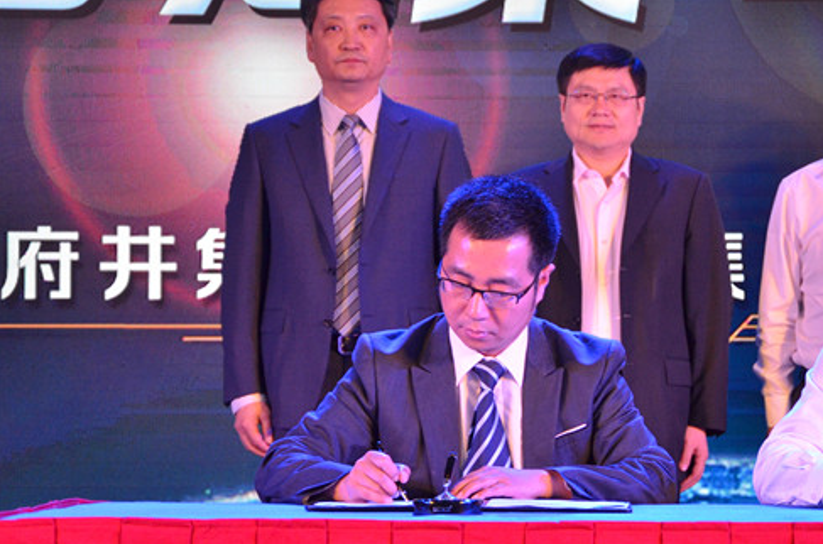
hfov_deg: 14.3
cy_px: 296
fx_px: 3261
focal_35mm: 143
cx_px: 674
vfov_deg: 9.5
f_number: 5
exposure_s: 1/125
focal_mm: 58
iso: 1000
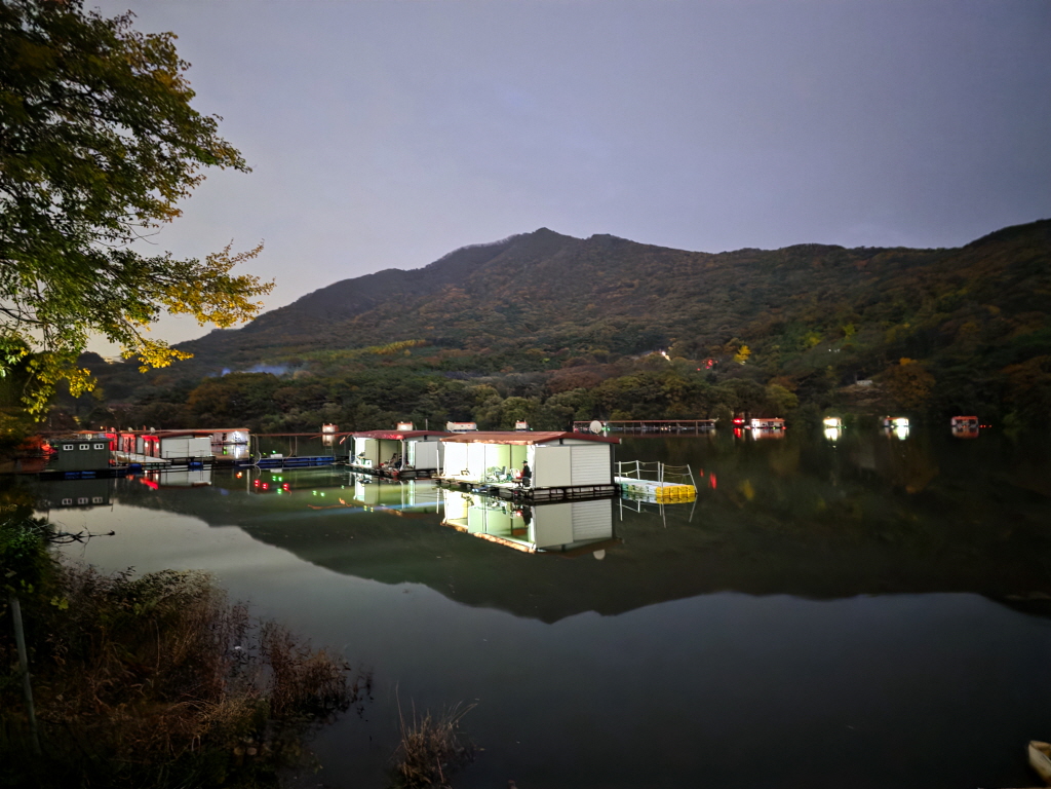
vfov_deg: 58.9
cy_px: 394
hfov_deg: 73.9
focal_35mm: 23
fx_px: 698
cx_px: 526
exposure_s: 1/2
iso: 3200
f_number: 1.7
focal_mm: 6.3
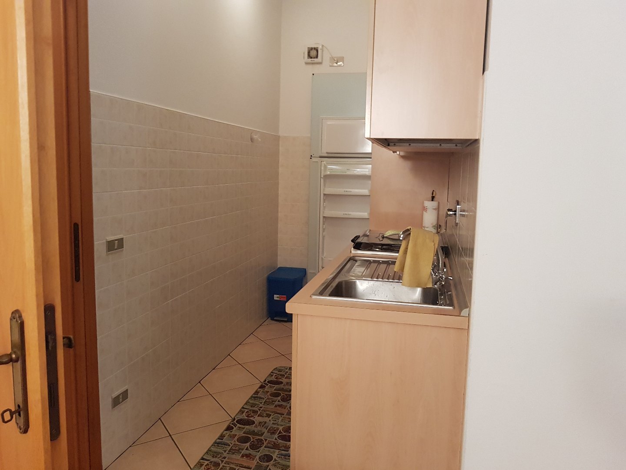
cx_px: 313
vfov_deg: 53.1
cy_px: 235
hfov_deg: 67.3
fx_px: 470
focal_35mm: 26
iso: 200
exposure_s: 1/50
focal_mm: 4.2
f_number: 1.7
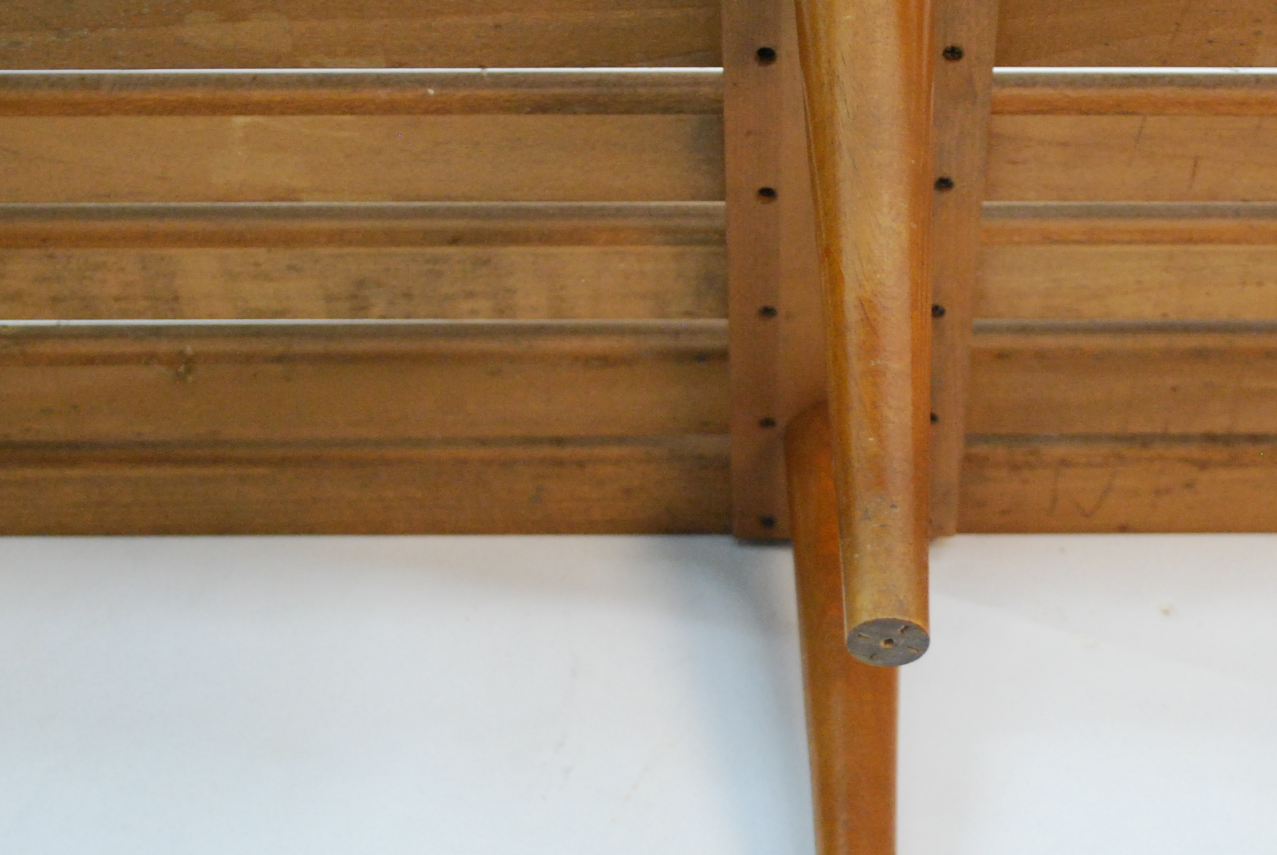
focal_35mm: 73
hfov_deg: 27.5
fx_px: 2593
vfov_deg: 18.7
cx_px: 851
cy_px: 413
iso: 1000
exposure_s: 1/30
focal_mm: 24
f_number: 4.2
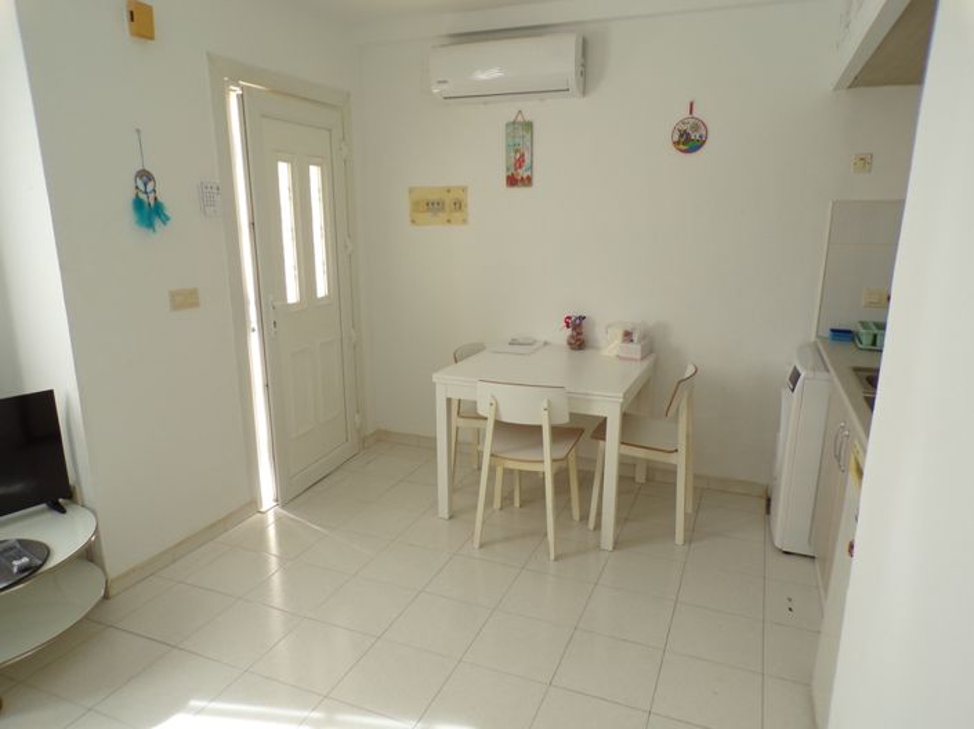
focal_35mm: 24
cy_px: 364
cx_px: 487
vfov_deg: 56.8
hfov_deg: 71.6
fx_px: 675
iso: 100
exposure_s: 1/50
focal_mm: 4.3
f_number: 3
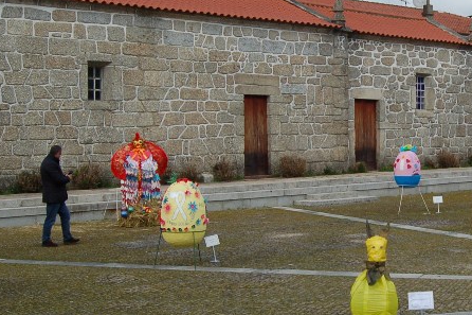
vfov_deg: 21.9
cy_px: 154
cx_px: 380
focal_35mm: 62
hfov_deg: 31.5
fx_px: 813
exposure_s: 1/250
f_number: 8
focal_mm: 18
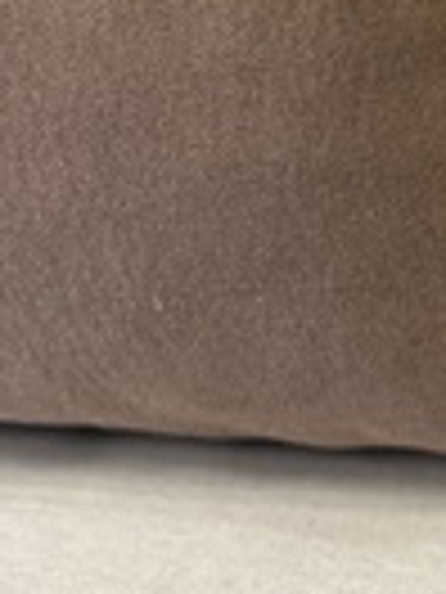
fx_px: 1168
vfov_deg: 27.2
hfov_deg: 20.2
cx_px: 541
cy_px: 25
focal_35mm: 68
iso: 160
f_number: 1.78
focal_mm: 6.86
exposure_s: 1/50
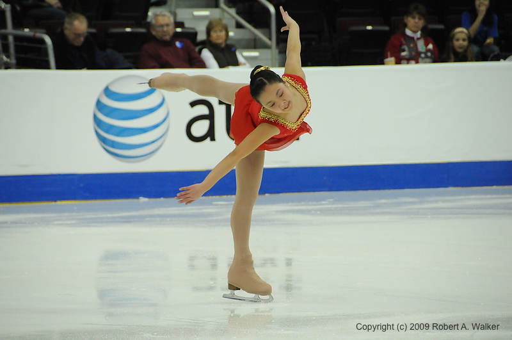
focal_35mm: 300
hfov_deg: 6.9
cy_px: 170
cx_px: 256
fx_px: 4261
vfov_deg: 4.6
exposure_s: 1/1000
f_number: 5.6
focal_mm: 200
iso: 3200
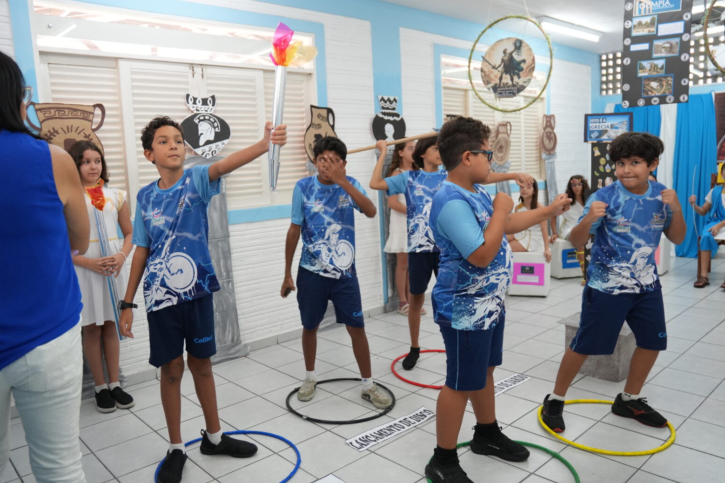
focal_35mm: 27
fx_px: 534
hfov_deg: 68.3
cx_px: 356
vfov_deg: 48.7
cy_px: 248
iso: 800
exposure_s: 1/125
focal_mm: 17
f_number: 2.8
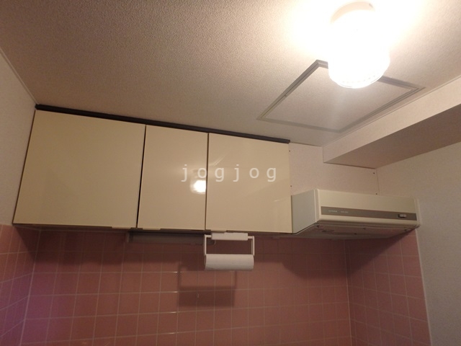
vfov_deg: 63.4
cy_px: 173
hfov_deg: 79.0
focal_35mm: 21
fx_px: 280
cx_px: 230
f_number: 3.5
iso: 250
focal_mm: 3.7
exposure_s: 1/30
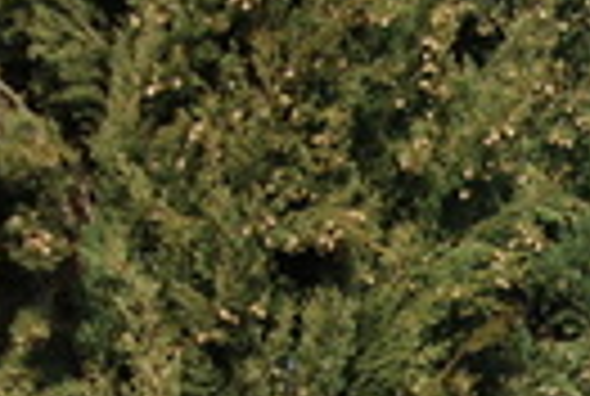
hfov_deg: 18.5
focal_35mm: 99
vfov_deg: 13.2
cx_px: 851
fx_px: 1626
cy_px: 583
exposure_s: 1/200
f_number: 7.1
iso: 100
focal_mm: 18
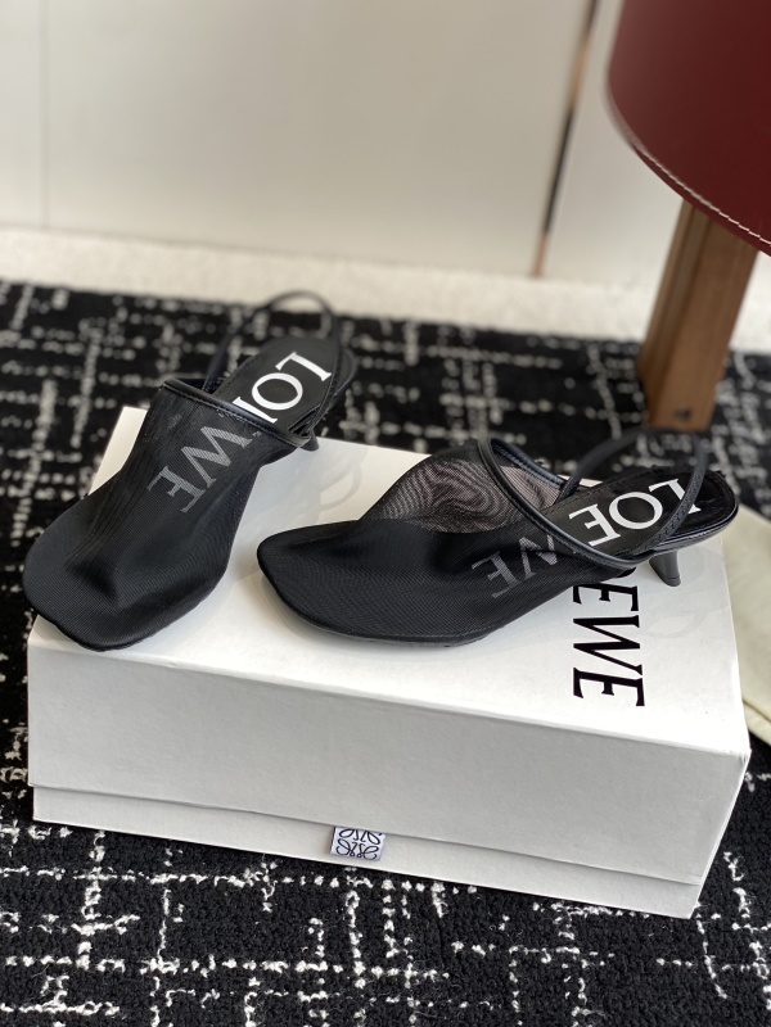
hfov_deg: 28.0
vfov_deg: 36.8
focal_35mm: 52
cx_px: 386
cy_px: 514
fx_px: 1544
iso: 32
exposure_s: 1/122
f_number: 2
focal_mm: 6
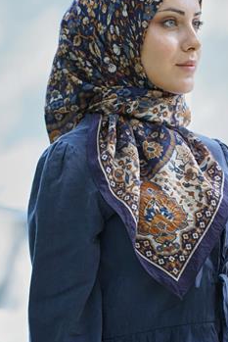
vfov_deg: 13.4
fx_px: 1452
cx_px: 143
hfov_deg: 9.0
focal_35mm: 153
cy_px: 137
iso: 500
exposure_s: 1/125
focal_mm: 115
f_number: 5
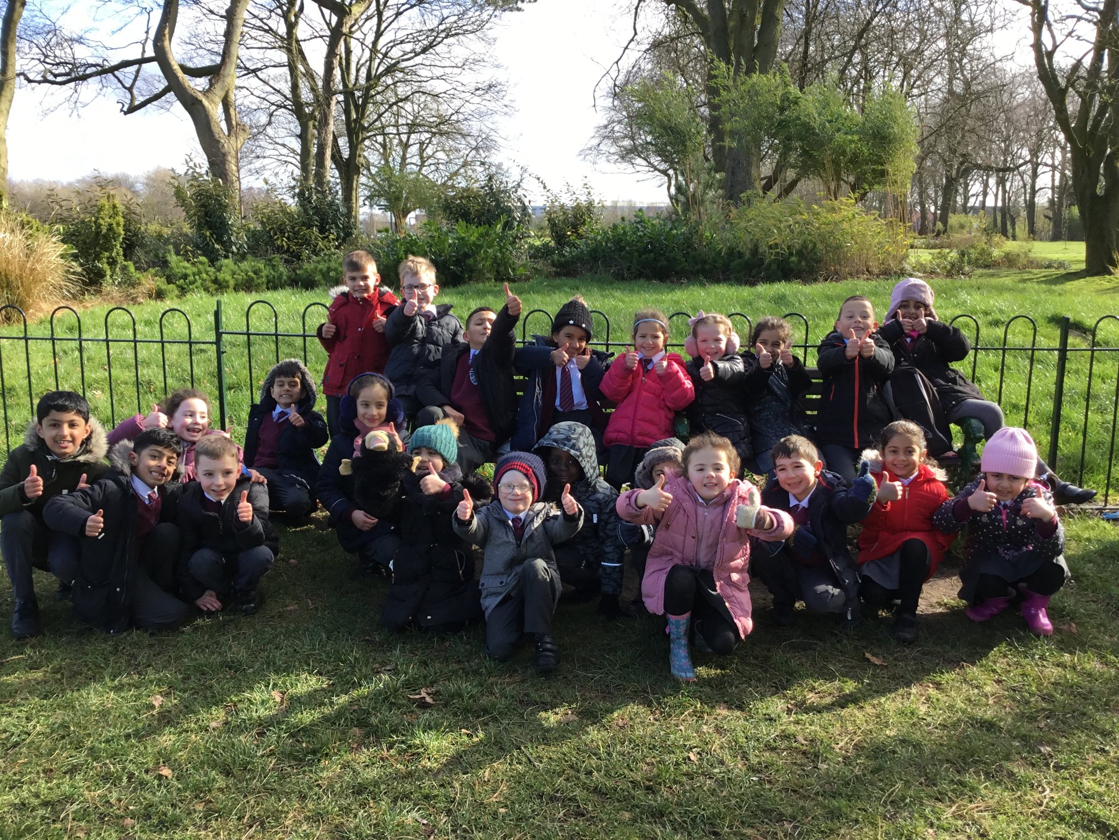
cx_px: 560
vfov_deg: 45.4
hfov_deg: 58.4
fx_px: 1002
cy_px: 420
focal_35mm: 31
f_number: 2.4
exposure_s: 1/270
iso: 25
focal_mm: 3.3
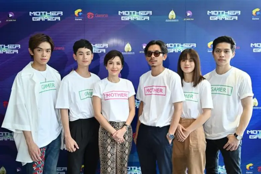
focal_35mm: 31
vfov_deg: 42.3
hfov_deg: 60.3
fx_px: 225
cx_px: 130
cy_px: 87
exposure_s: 1/160
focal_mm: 31
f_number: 4.5
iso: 1600
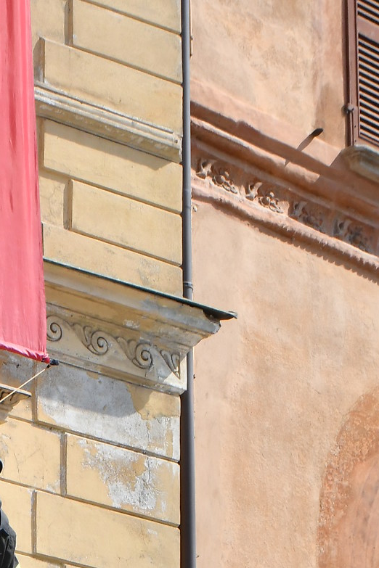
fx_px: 4500
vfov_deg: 7.2
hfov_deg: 4.8
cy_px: 464
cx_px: -76
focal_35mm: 285
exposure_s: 1/400
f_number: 13
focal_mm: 62
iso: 400
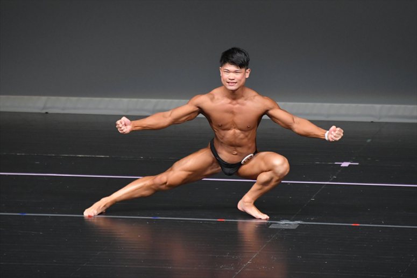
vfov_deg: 3.1
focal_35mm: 450
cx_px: 208
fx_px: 5210
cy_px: 139
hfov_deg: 4.6
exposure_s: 1/400
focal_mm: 300
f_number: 5.6
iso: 4000
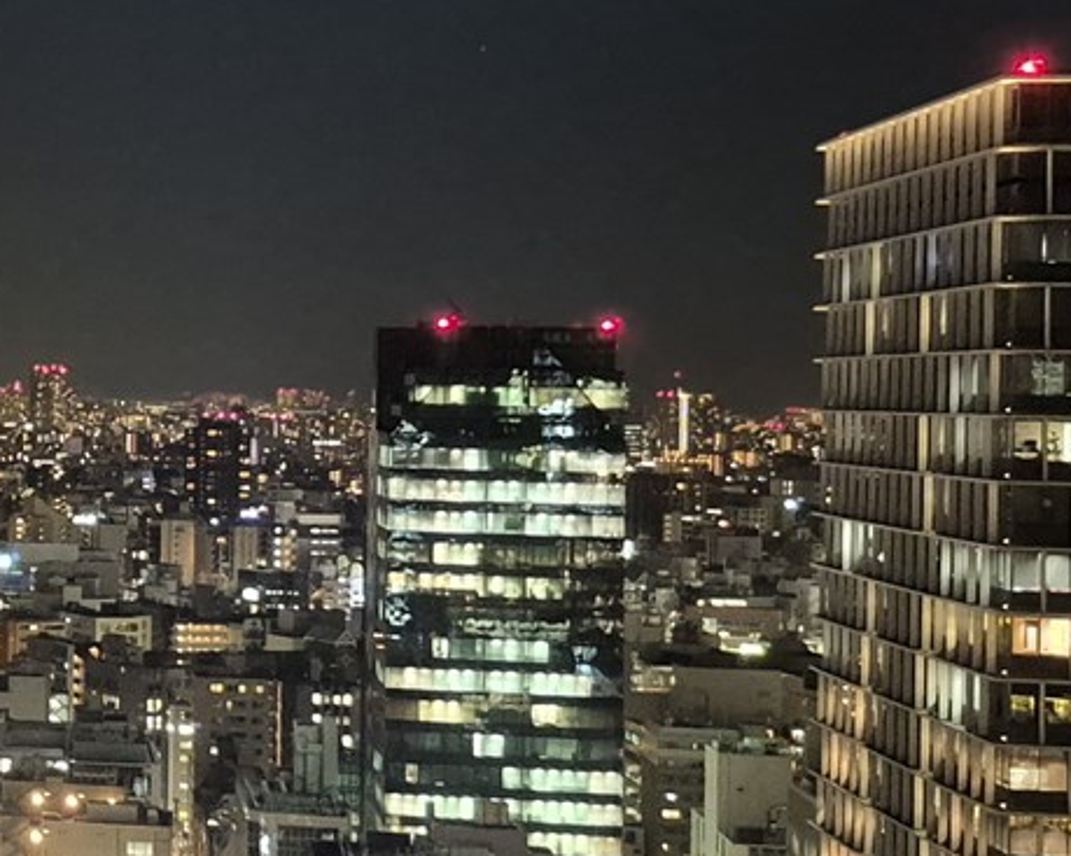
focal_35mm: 94
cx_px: -446
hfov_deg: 18.5
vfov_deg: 16.3
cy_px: 350
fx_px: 2979
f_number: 1.8
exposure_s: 1/20
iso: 1600
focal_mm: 5.4
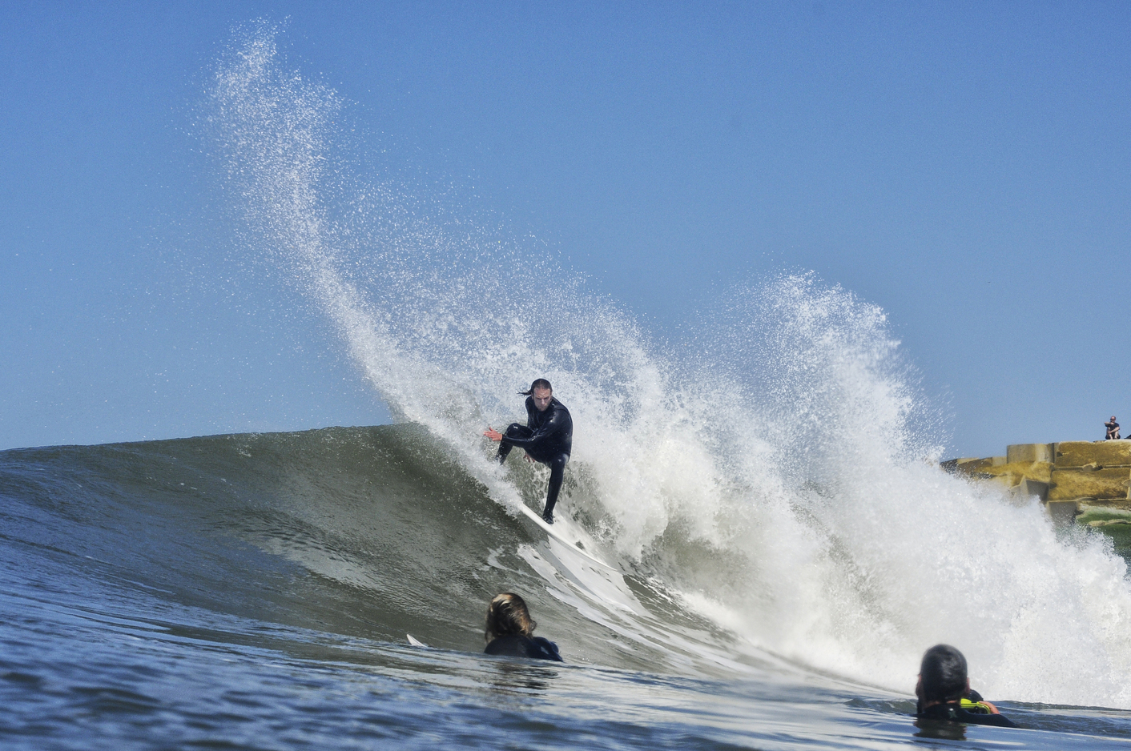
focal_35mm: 85
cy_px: 418
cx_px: 573
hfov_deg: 23.9
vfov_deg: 16.0
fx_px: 2667
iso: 250
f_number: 11
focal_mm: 50
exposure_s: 1/1000
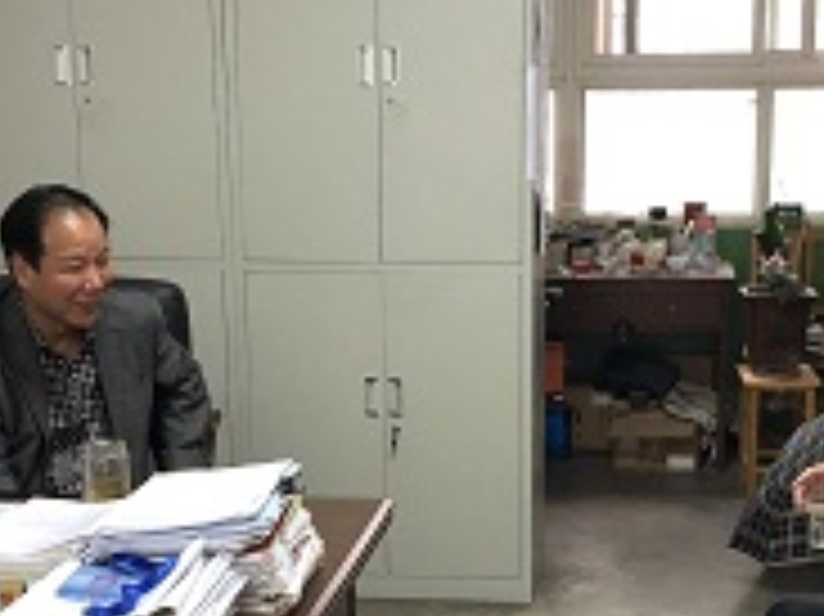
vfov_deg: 19.6
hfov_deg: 26.3
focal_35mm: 74
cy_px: 510
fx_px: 1760
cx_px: 473
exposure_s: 1/17
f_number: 1.8
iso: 80
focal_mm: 3.99
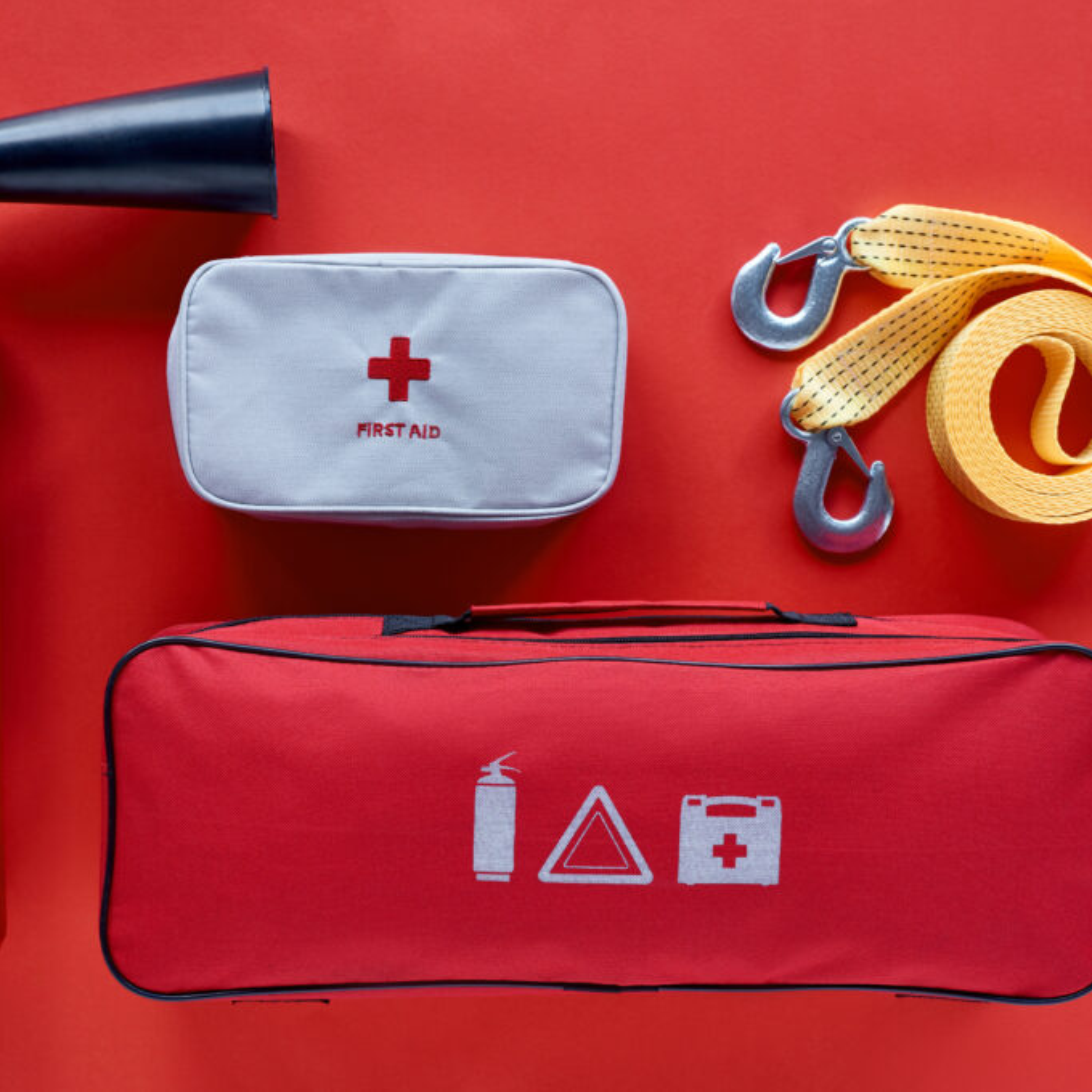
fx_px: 2284
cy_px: 545
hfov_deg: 26.8
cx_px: 448
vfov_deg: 26.9
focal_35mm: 64
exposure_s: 1/5
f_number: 9
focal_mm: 50
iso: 160
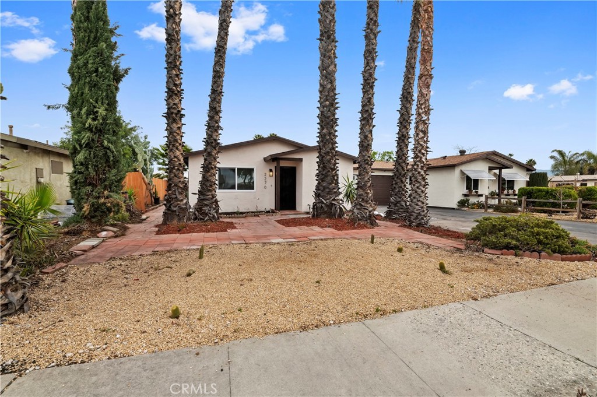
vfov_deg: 73.7
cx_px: 298
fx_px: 265
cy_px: 198
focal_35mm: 16
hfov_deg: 96.8
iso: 500
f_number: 14
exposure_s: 1/320
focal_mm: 16
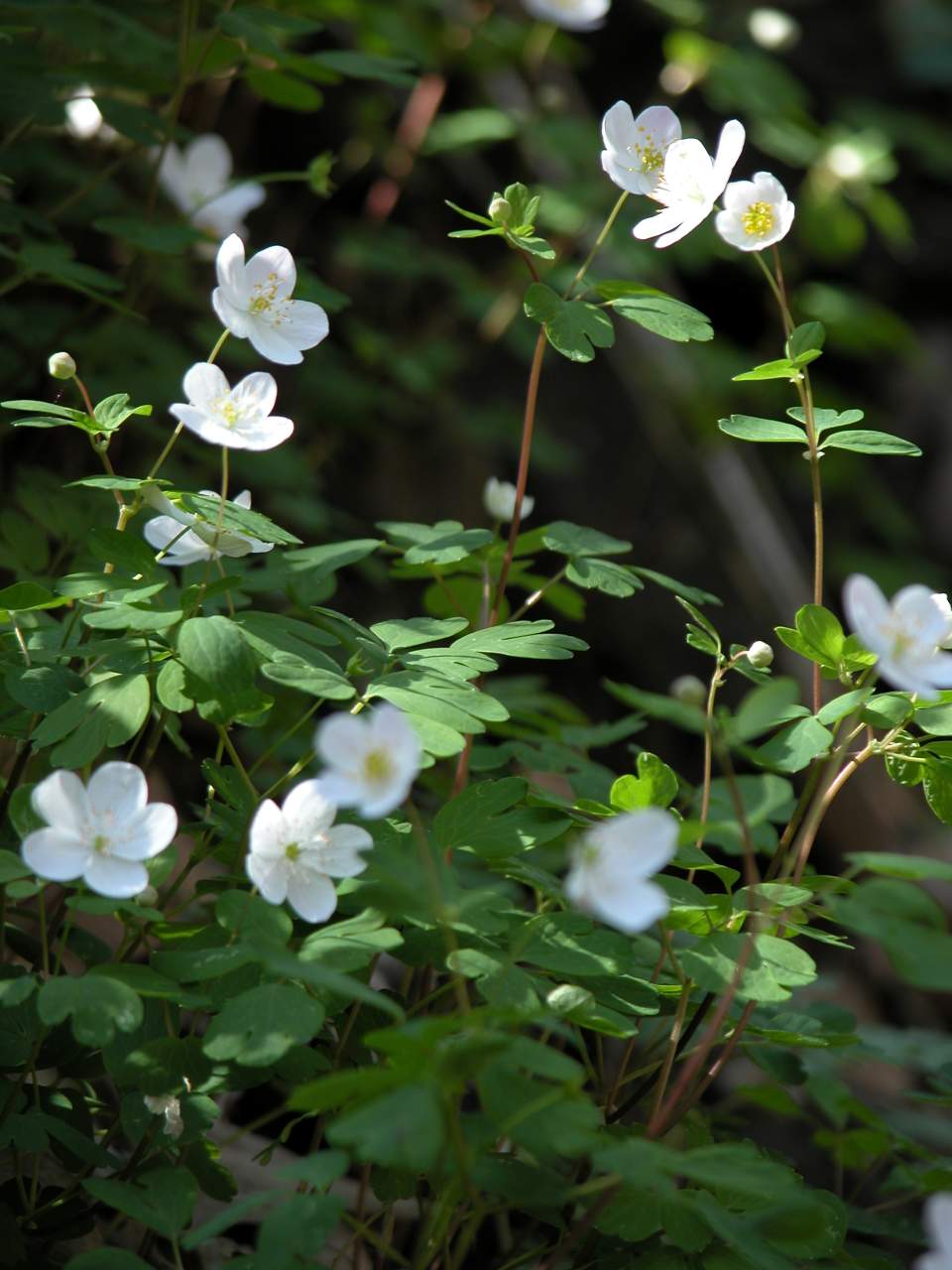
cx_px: 476
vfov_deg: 7.1
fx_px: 10267
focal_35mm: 280
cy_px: 635
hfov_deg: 5.3
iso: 100
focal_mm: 71.2
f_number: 4.2
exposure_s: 1/58.3
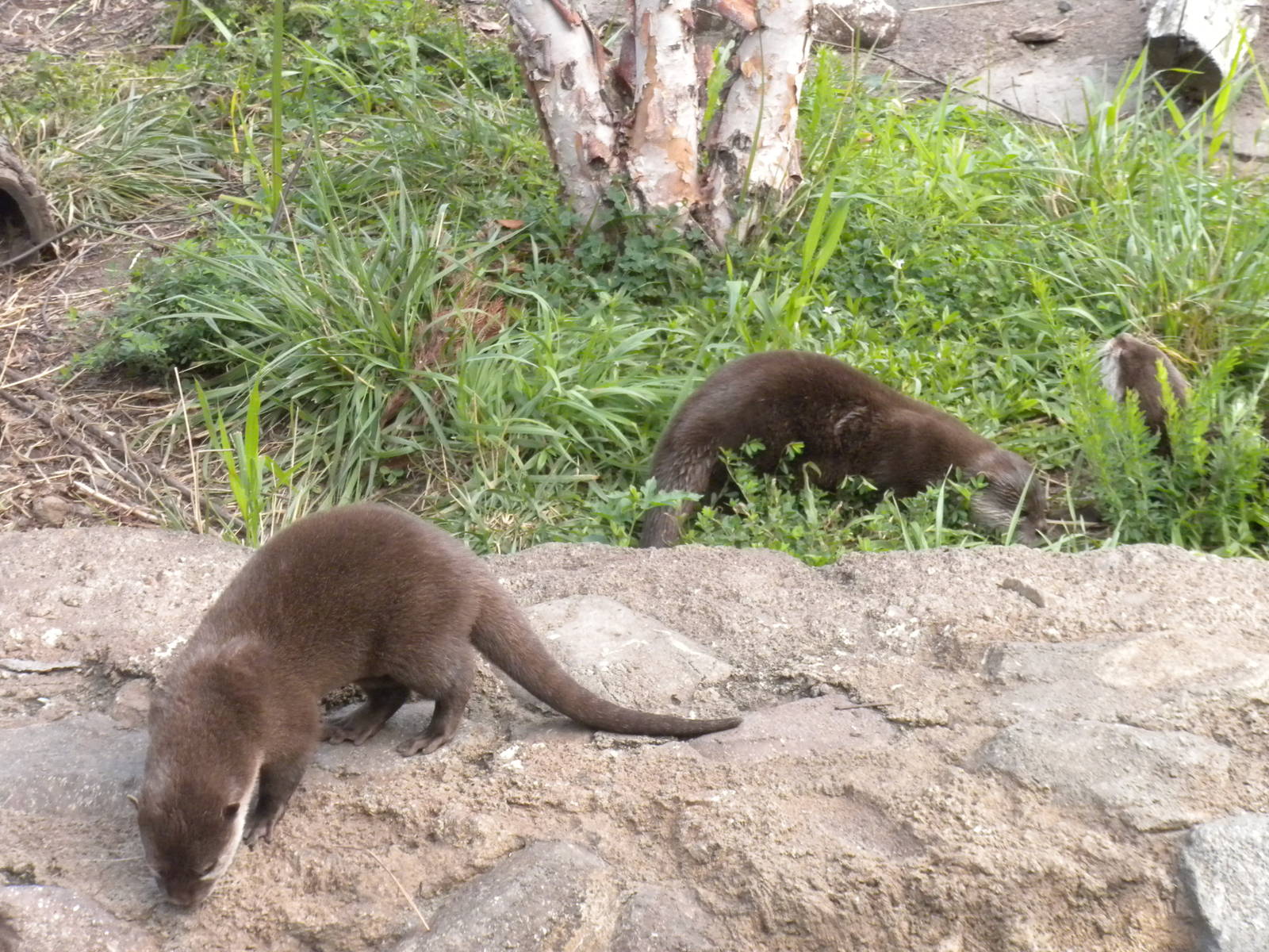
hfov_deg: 16.6
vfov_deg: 12.5
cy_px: 476
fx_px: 4362
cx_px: 634
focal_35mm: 119
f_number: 5.1
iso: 400
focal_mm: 21
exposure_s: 1/235
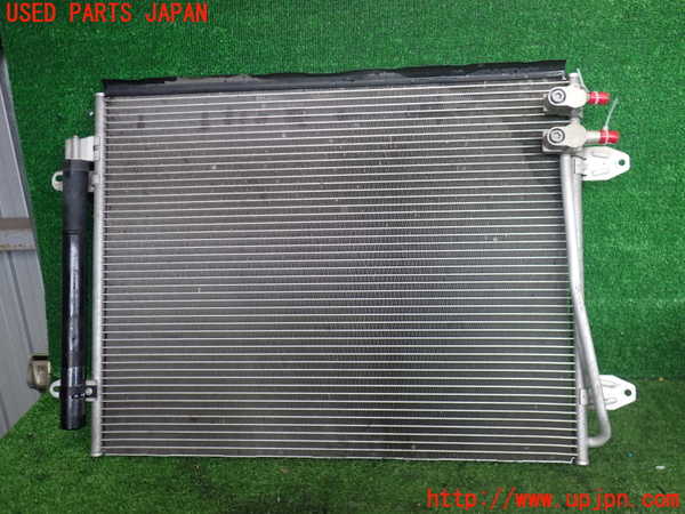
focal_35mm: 30
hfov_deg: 60.0
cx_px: 342
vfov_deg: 46.8
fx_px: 594
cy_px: 257
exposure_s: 1/80
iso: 200
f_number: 2.3
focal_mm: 5.4
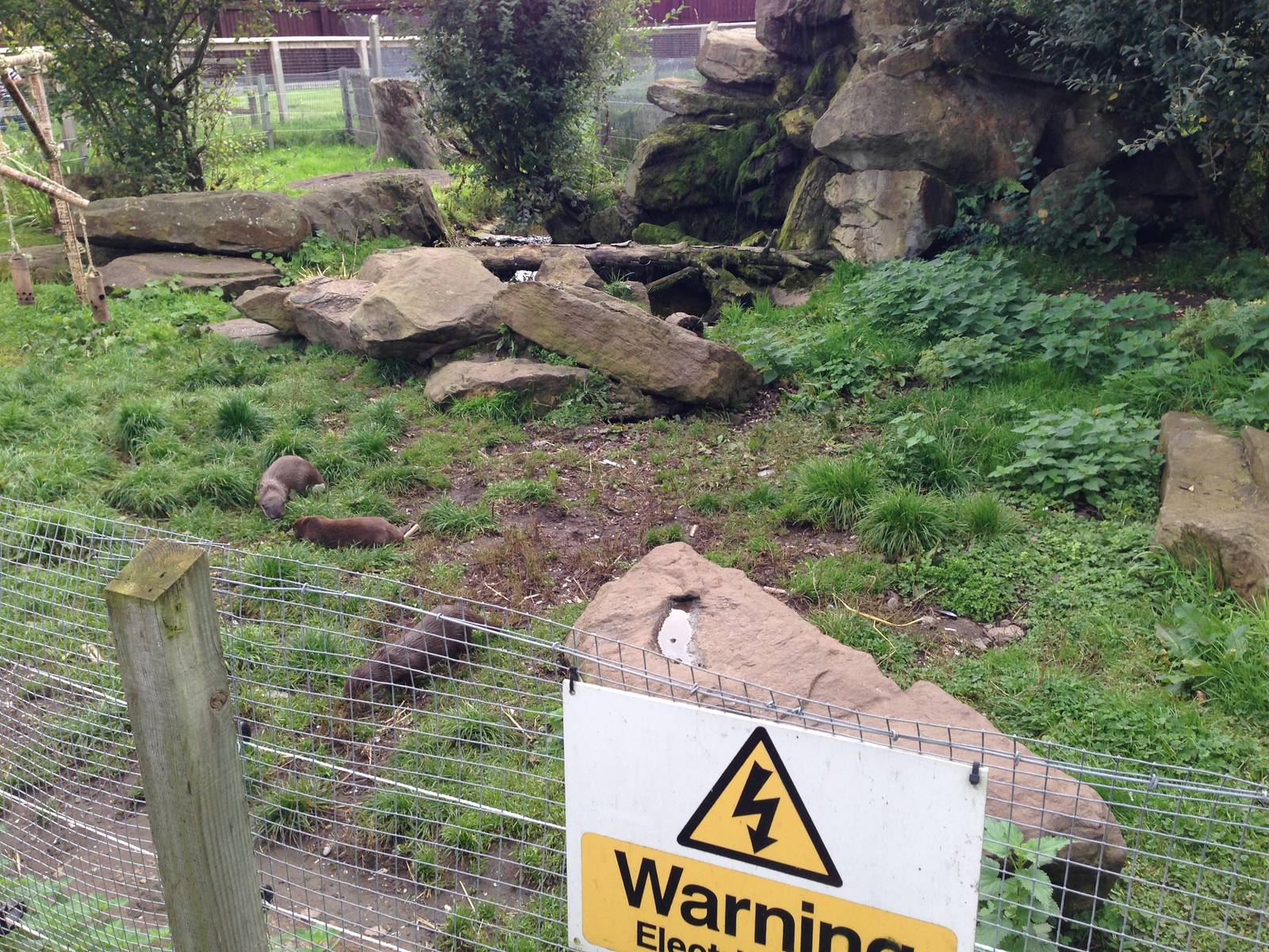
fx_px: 1210
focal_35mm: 33
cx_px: 634
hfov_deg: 55.4
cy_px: 476
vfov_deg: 42.9
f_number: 2.4
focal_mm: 4.12
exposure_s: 1/294
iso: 50
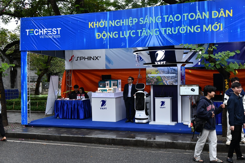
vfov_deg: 33.4
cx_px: 122
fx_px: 272
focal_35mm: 40
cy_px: 82
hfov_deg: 48.5
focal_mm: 40
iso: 640
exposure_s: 1/125
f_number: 5.6
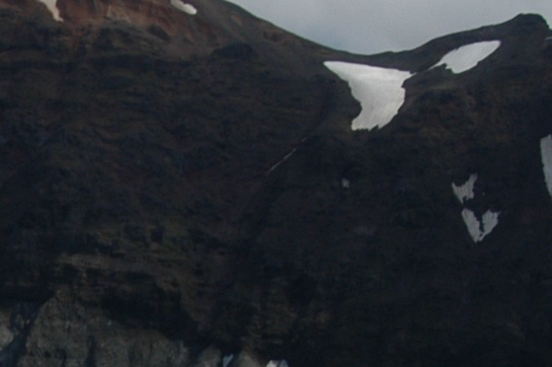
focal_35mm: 226
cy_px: 624
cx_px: -222
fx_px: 3463
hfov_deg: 8.9
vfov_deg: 6.0
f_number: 8
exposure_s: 1/250
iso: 200
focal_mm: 28
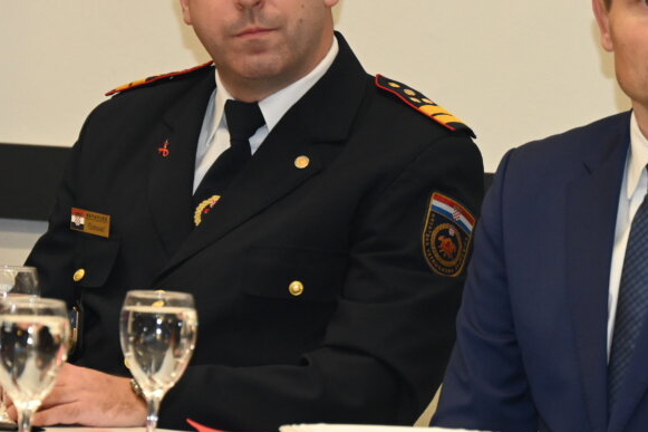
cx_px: 492
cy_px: 148
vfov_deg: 5.0
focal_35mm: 273
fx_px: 4912
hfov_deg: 7.5
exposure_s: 1/160
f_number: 6.3
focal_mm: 155
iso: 4500
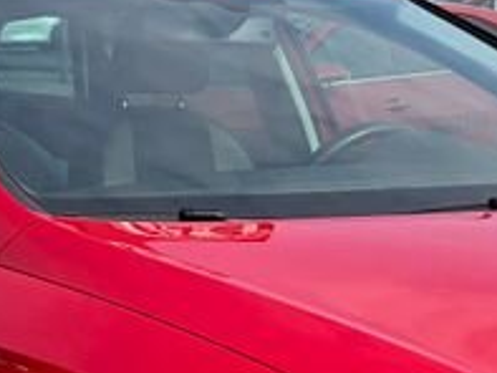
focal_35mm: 135
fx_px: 1939
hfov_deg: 14.6
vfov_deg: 11.0
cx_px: 351
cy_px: 252
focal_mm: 5.96
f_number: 1.6
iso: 50
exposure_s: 1/2538
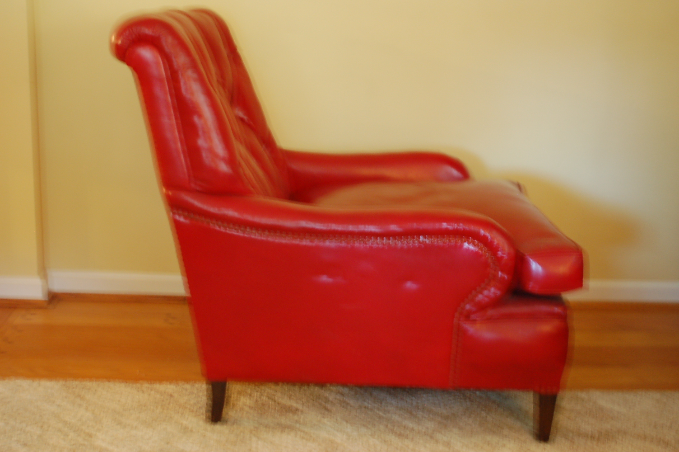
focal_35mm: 51
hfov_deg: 38.9
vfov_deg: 26.4
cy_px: 226
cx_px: 340
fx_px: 961
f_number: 3.5
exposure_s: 1/5
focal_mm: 34
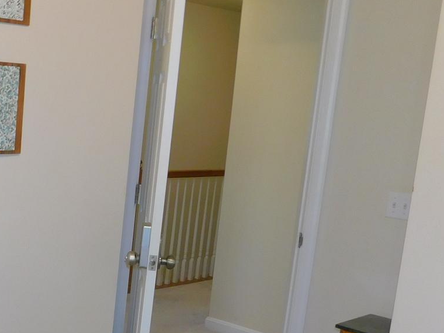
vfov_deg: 23.5
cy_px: 239
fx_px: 795
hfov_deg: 28.7
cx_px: -26
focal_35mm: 62
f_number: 3
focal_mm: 4
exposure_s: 1/40
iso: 125
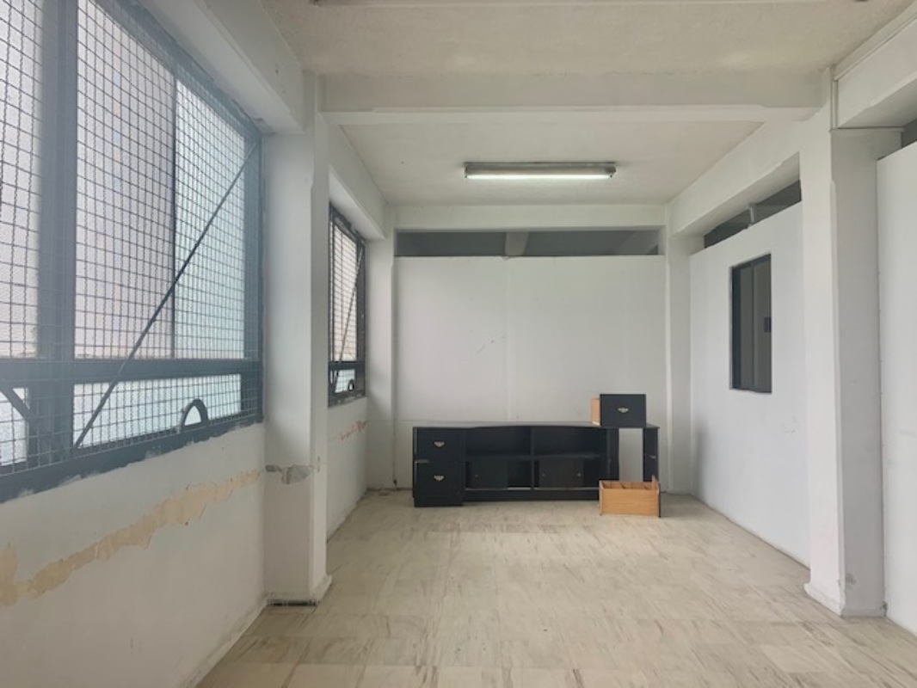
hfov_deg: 67.3
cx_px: 458
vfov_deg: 53.1
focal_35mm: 26
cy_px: 344
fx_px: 689
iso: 40
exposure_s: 1/120
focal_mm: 4.25
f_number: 1.8
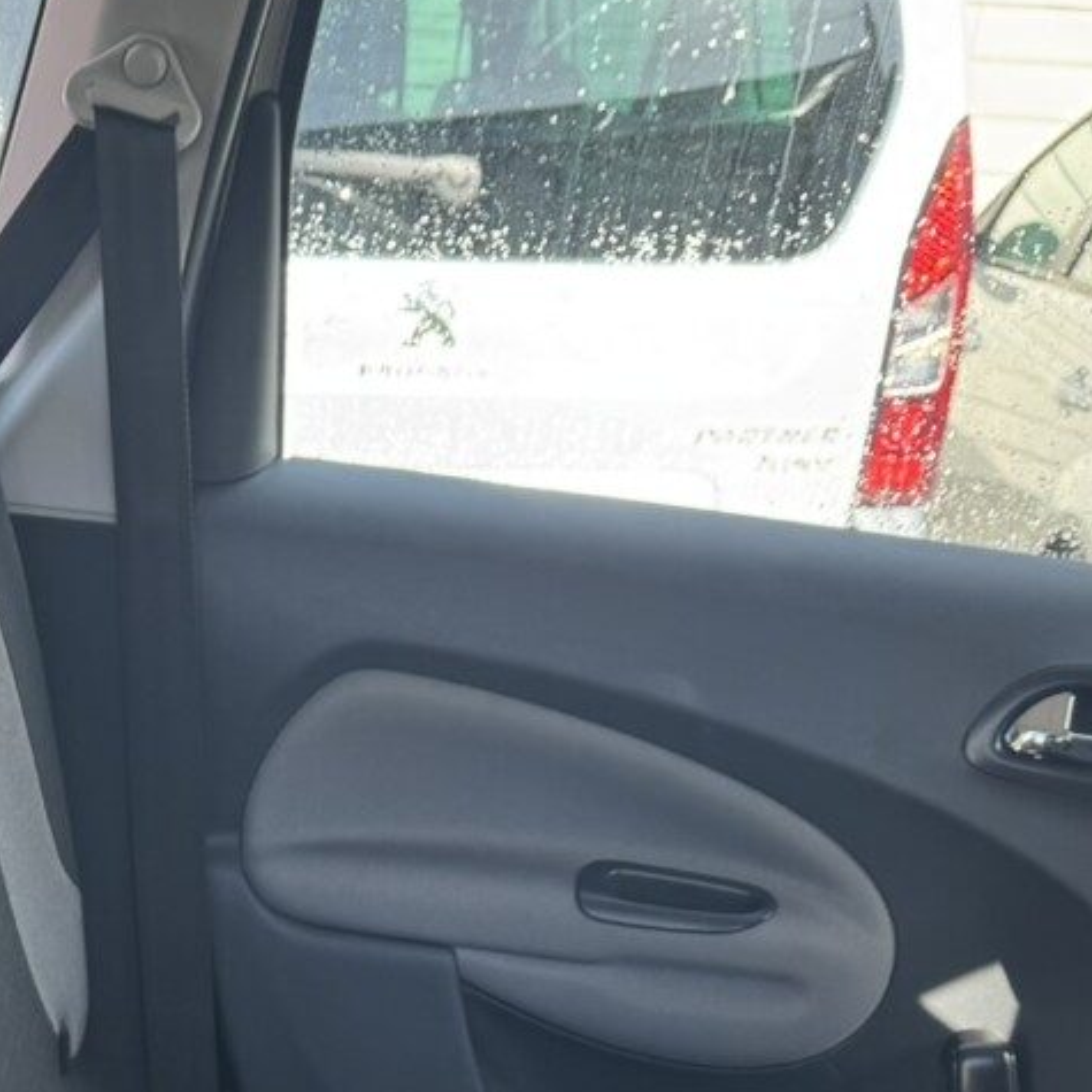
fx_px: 2391
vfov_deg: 24.3
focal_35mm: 67
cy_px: 1151
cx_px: -195
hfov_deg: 23.6
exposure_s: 1/160
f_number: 1.78
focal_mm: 6.76
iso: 64
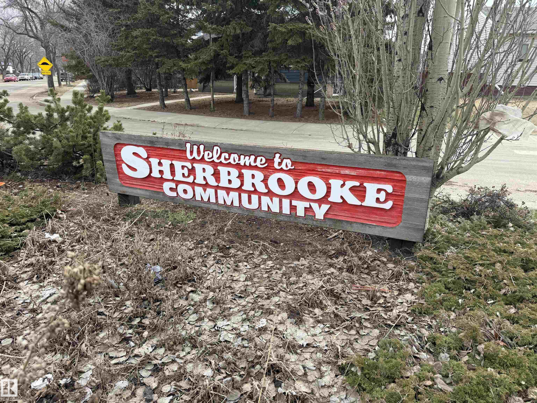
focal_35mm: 24
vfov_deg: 56.8
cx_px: 268
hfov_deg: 71.6
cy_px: 202
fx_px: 372
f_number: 1.78
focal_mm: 6.76
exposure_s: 1/1464
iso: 80
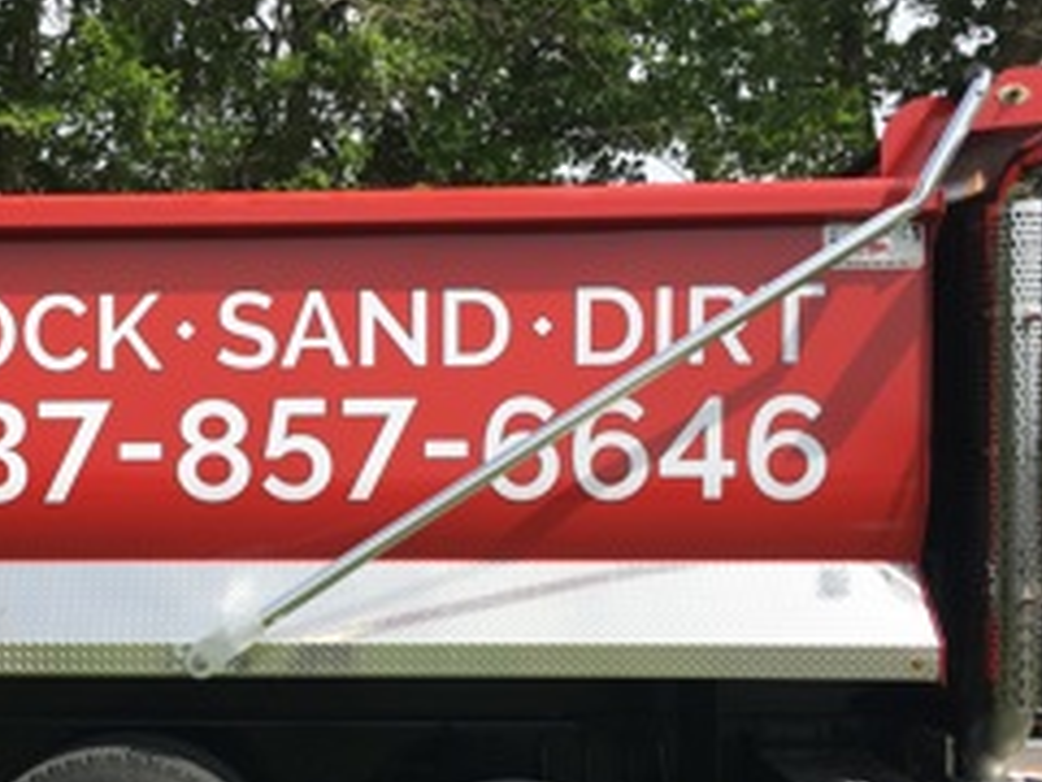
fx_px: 1385
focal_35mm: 46
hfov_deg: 40.0
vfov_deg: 31.1
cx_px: 252
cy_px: 567
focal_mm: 4.15
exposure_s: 1/1570
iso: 25
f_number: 2.2
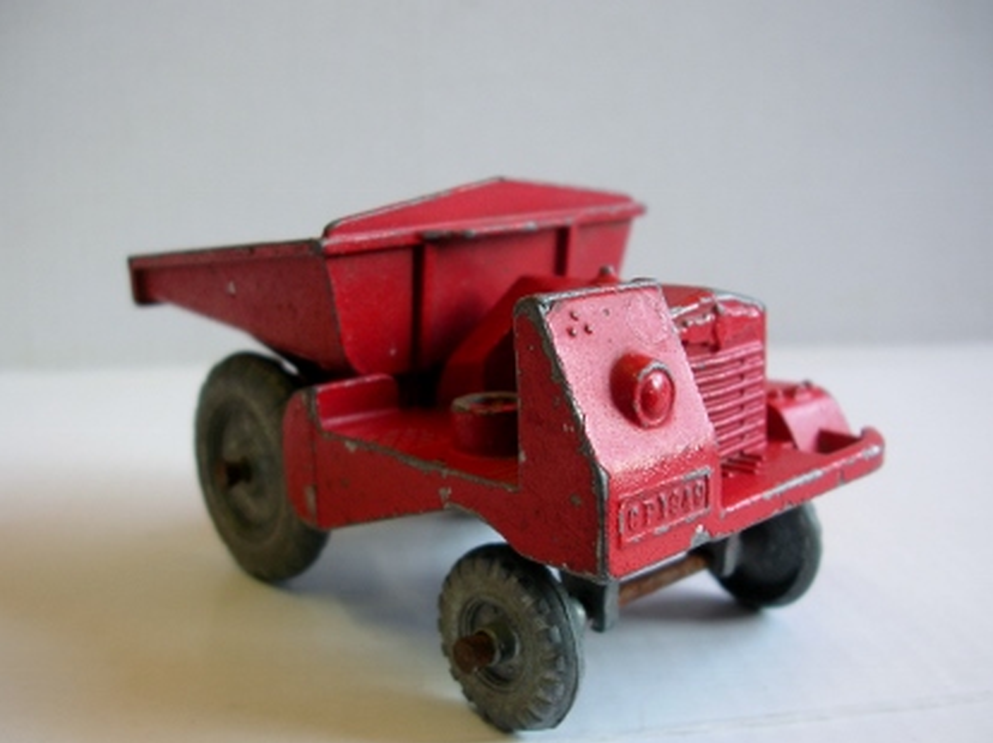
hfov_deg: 49.0
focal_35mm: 38
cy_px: 399
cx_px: 496
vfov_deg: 37.7
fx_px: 1089
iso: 50
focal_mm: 5.8
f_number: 2.8
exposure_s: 1/17.7
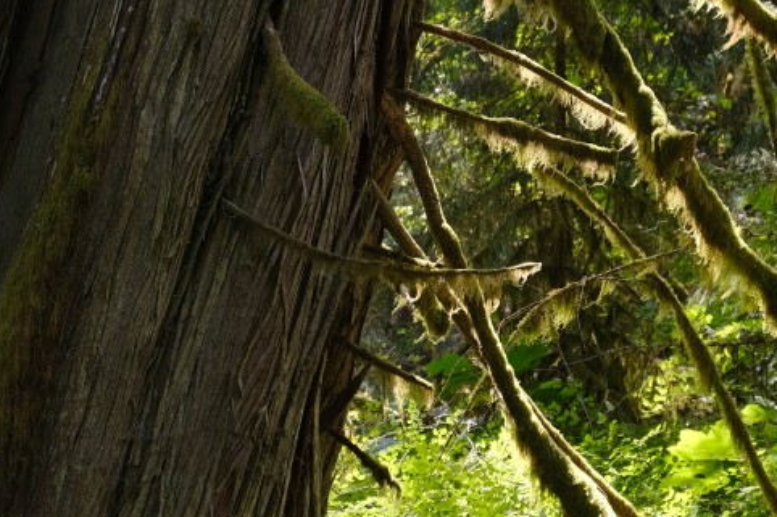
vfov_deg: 8.8
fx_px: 3344
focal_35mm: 155
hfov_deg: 13.3
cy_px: 314
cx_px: 393
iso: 640
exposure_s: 1/125
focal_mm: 55
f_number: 4
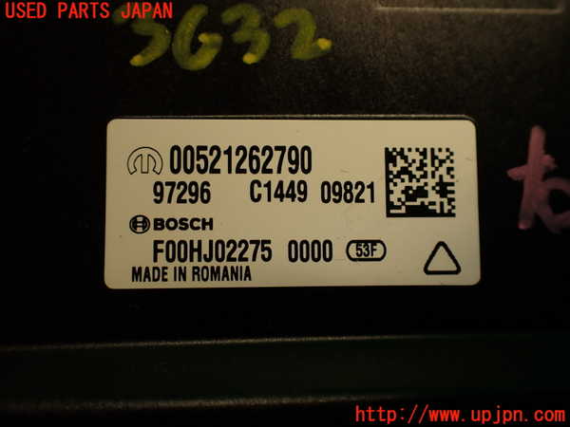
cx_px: 285
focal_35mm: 30
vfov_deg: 46.8
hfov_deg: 60.0
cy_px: 214
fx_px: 494
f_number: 2.3
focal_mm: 5.4
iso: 200
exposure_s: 1/50
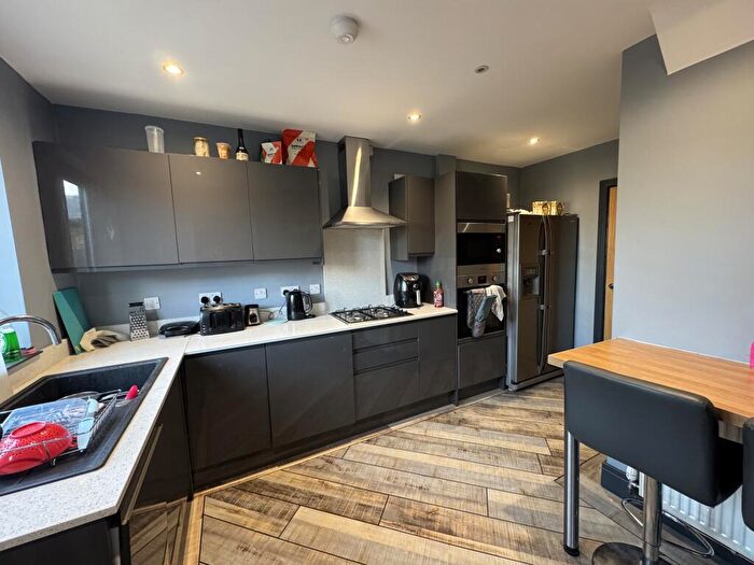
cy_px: 282
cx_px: 377
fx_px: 305
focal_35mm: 14
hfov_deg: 102.1
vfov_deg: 85.7
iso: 400
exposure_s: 1/50
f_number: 2.2
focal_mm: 2.22
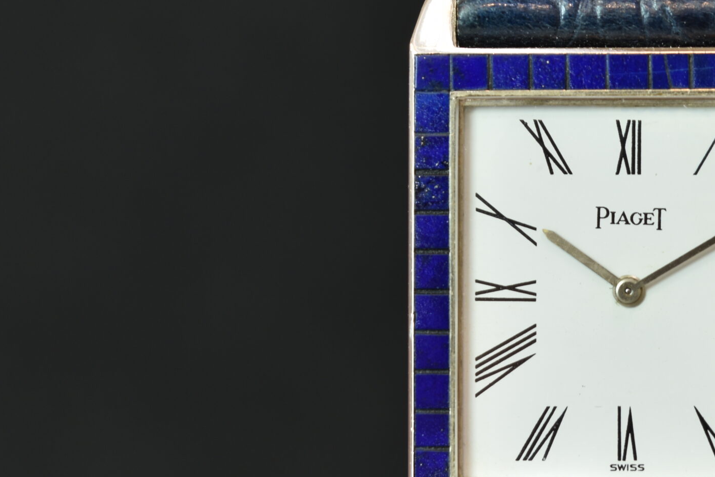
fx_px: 4886
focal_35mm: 246
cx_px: 556
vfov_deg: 5.6
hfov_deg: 8.4
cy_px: 298
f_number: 8
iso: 100
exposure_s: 1/6
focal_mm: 90
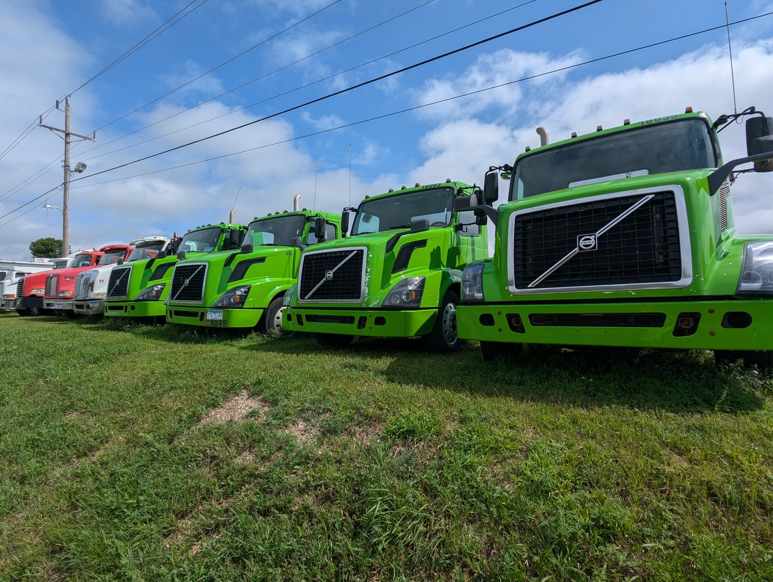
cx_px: 386
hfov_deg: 94.4
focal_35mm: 16
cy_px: 291
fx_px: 358
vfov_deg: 78.3
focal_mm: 2.35
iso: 48
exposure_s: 1/3717
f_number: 2.2
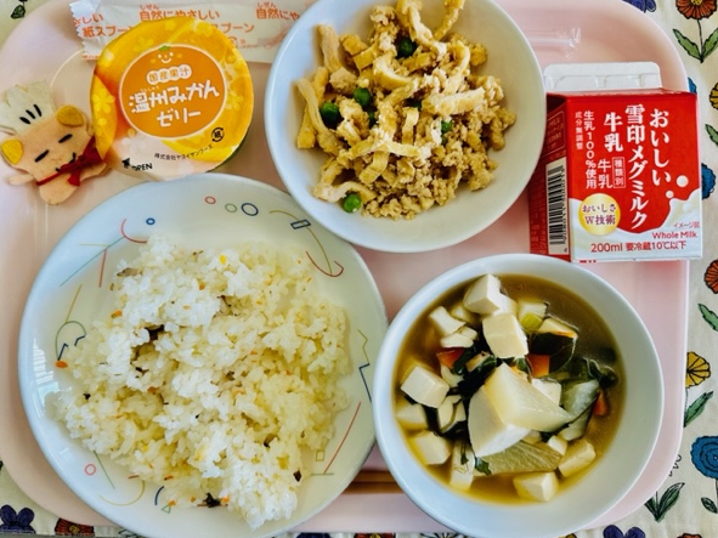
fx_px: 539
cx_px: 355
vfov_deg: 53.0
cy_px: 264
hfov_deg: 67.3
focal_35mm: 26
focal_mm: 6.86
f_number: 1.78
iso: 64
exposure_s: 1/219
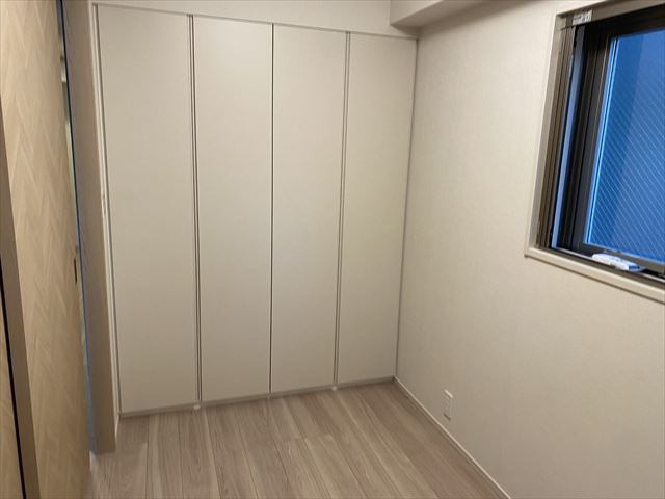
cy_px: 250
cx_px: 332
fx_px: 499
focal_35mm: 26
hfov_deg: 67.3
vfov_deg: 53.1
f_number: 1.8
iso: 80
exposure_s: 1/50
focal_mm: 4.25
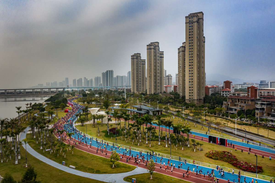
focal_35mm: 28
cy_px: 92
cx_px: 138
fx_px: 214
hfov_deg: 65.5
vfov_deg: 46.4
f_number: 9
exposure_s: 1/120
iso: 200
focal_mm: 10.26
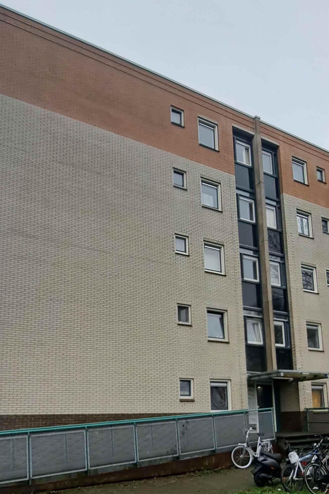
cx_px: 153
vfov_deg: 64.1
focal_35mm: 27
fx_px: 370
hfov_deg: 47.9
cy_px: 359
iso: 50
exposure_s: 1/176
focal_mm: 1.74
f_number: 2.2
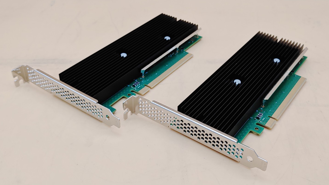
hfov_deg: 47.4
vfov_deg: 27.7
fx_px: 375
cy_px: 87
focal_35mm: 43
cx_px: 166
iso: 50
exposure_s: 1/120
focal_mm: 4.36
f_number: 1.8
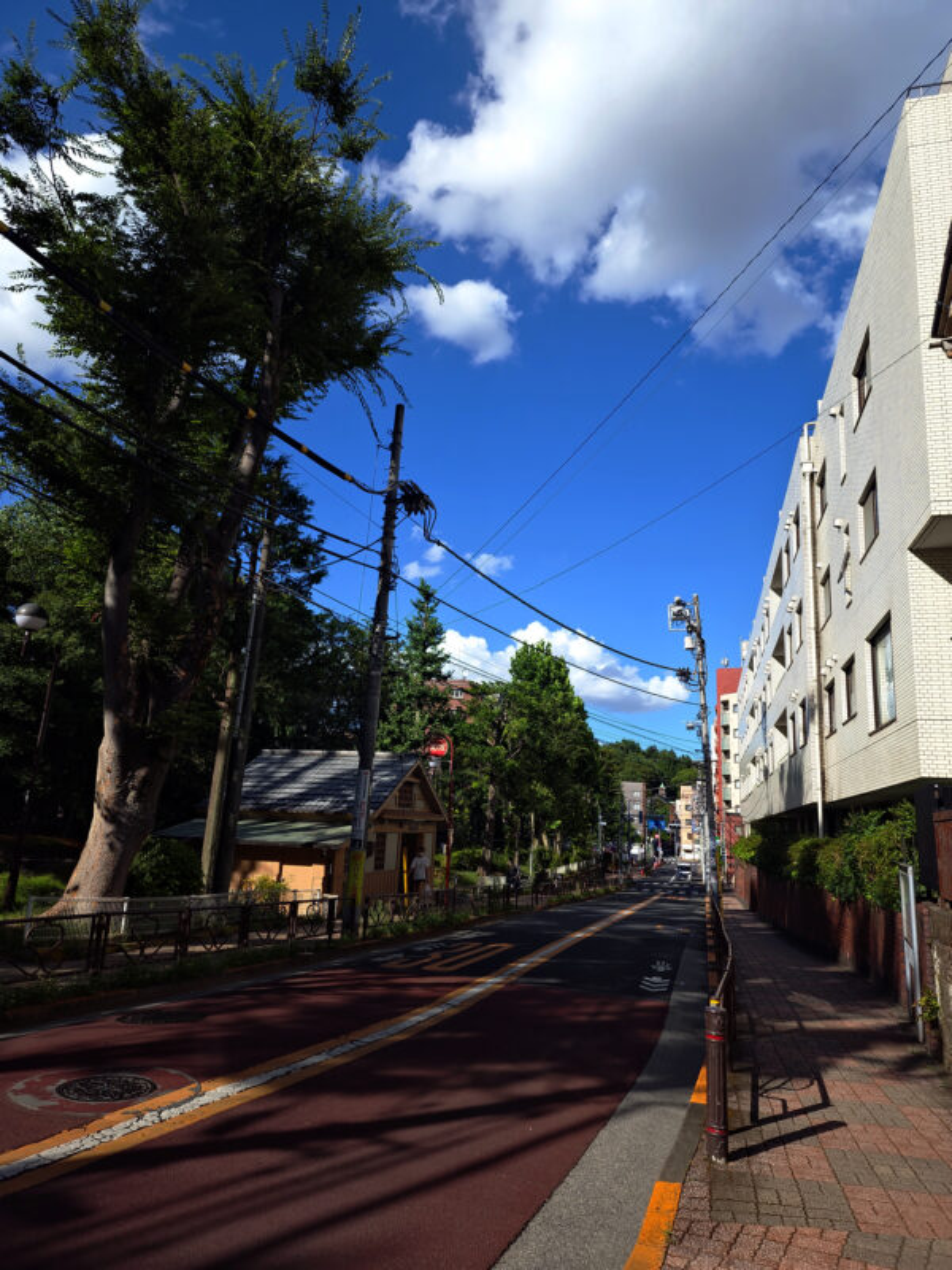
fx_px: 843
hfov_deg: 58.9
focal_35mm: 23
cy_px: 635
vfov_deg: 73.9
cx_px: 476
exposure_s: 1/694
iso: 12
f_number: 1.8
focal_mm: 6.4
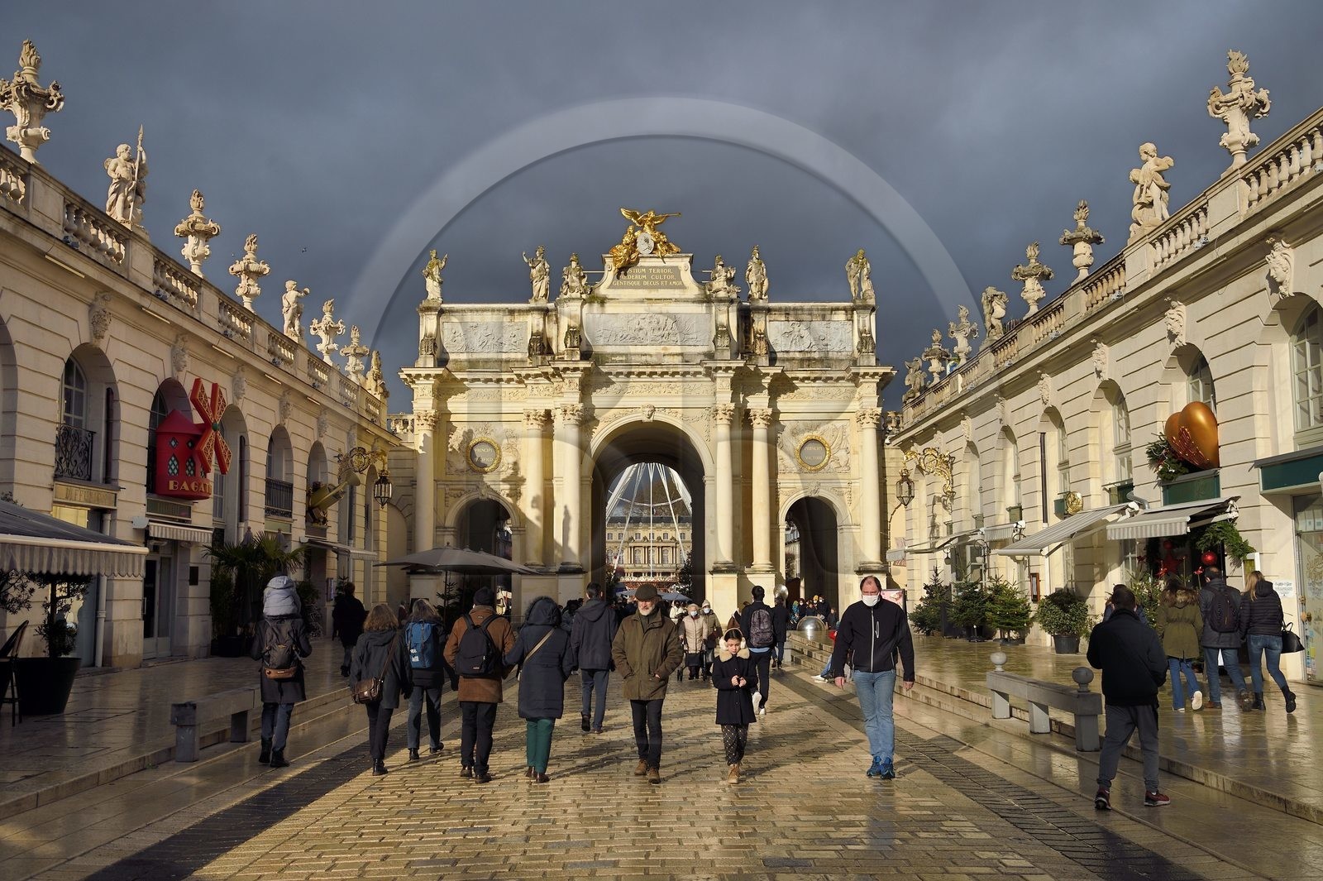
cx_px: 662
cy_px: 440
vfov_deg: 36.8
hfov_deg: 53.2
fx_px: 1322
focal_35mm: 36
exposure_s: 1/1000
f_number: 8
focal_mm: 36
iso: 200
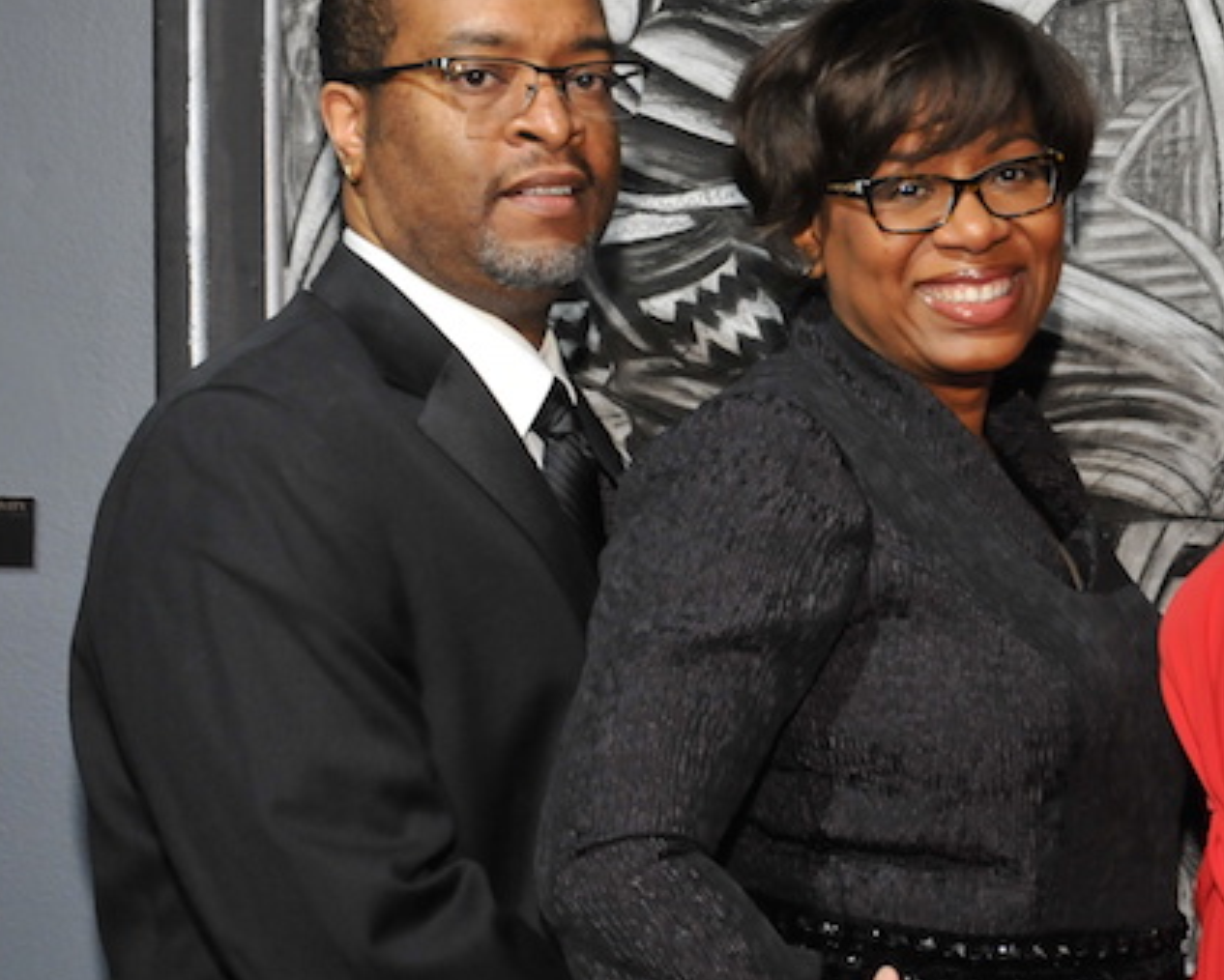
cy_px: 397
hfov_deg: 21.9
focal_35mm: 84
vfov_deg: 18.3
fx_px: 3044
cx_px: 1215
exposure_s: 1/60
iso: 800
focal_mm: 28
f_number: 5.6
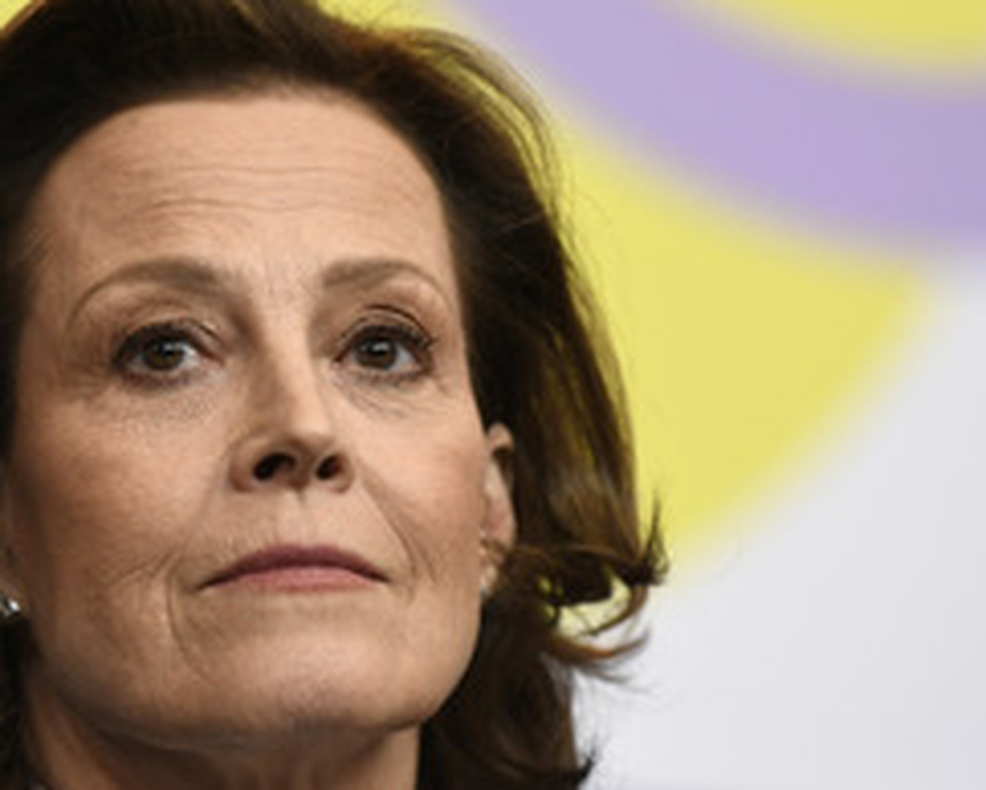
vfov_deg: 4.7
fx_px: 9696
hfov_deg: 5.8
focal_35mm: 332
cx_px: 259
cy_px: 513
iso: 800
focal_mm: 190
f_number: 3.5
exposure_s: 1/320
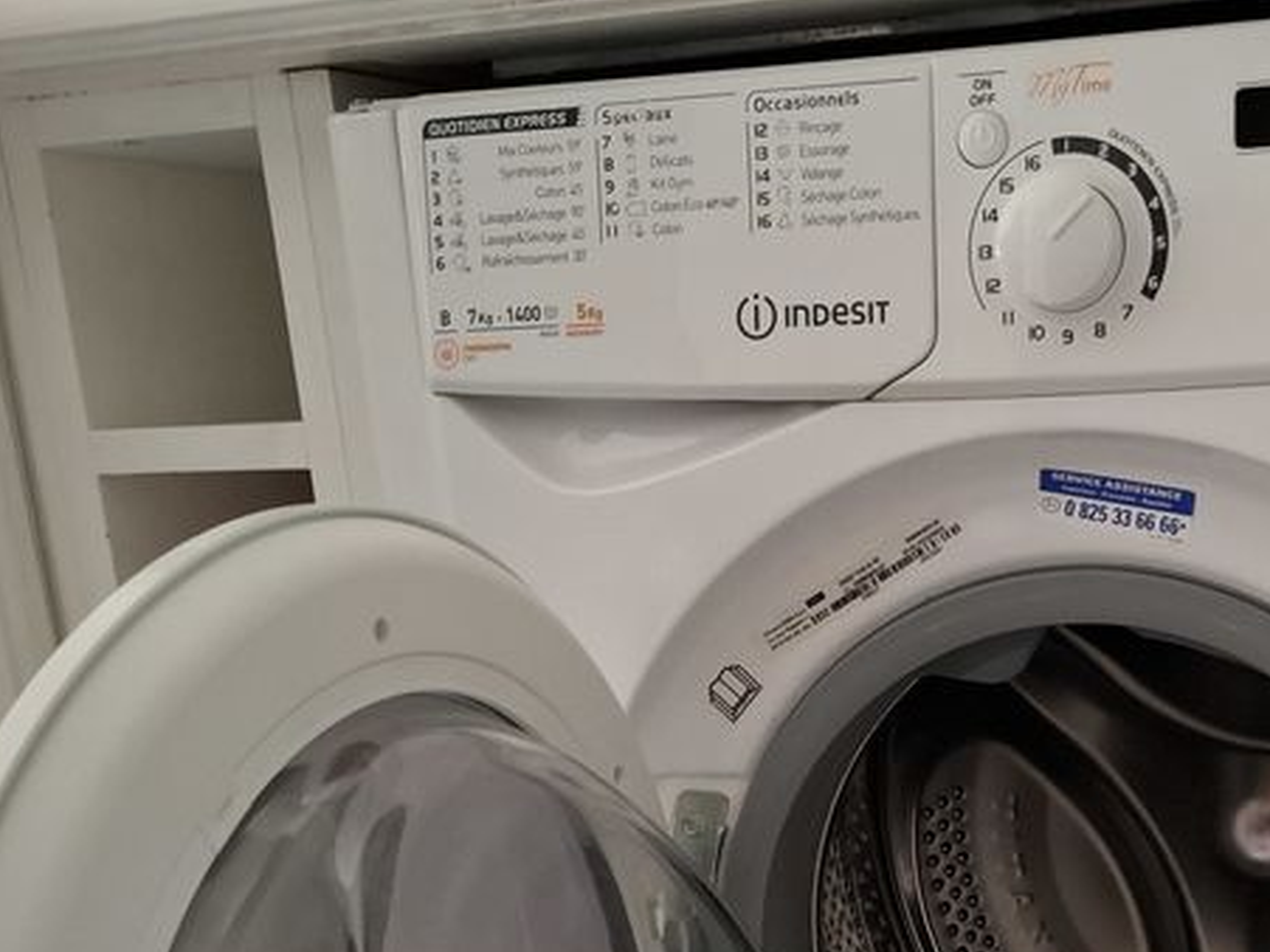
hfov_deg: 35.9
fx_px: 1871
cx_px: 1067
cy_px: 963
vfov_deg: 26.9
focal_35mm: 51
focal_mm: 5.54
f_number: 1.8
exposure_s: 1/25
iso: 800
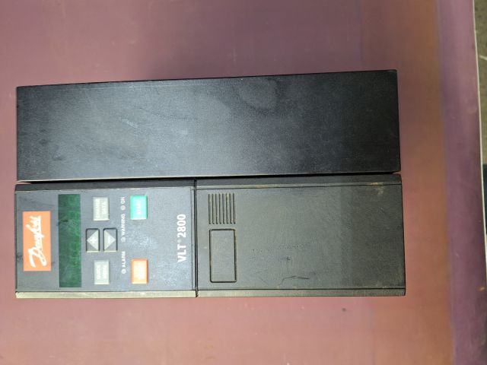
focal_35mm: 23
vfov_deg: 58.9
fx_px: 324
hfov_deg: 73.9
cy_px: 182
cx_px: 244
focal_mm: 5.54
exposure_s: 1/33
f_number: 1.8
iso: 250
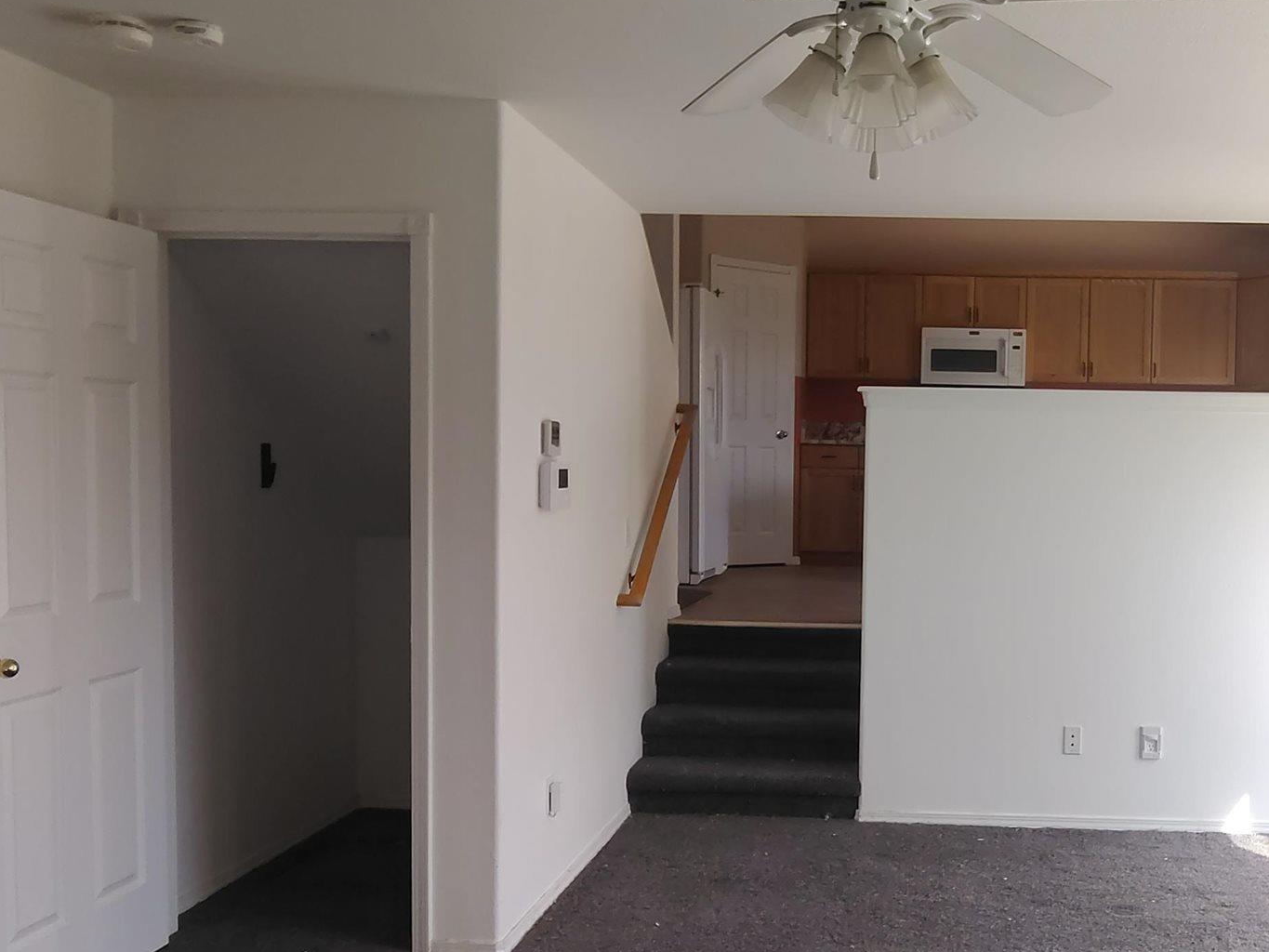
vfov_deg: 39.6
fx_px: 1320
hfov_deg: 49.8
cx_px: 906
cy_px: 522
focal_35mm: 36
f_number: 2.2
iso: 180
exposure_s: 1/120
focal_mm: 2.13
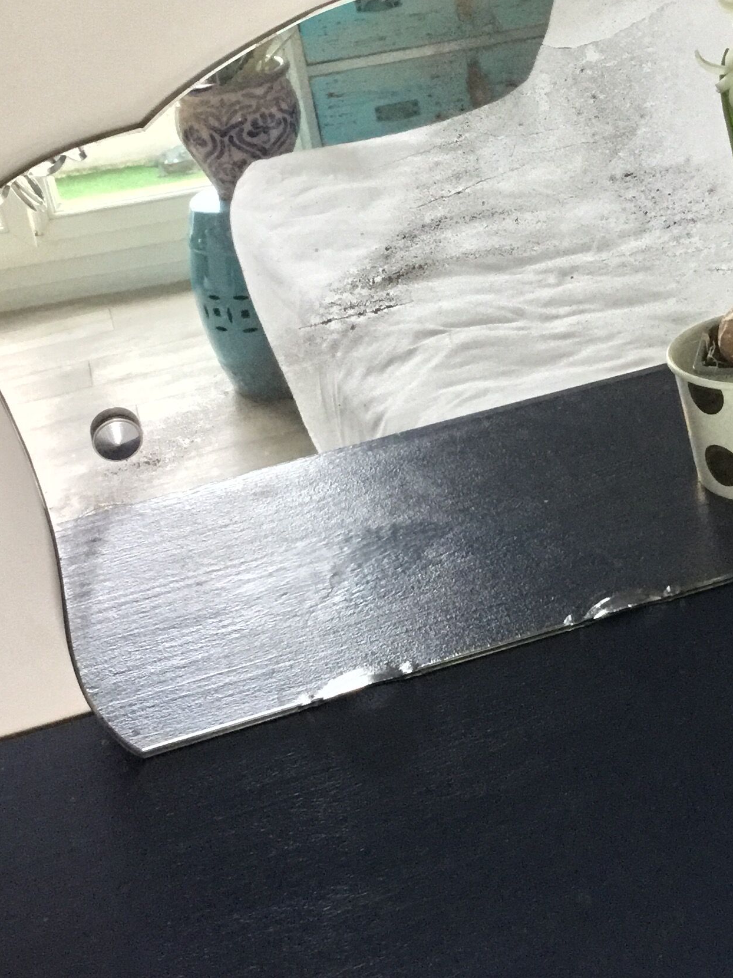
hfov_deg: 23.7
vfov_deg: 31.4
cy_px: 318
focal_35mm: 61
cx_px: 559
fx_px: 1722
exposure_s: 1/33
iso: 250
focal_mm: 3.3
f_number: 2.4
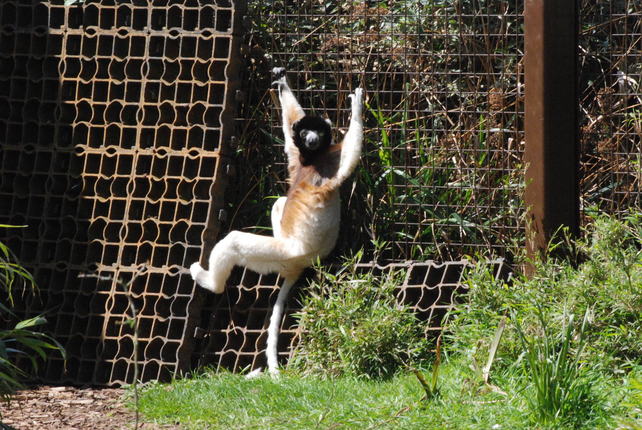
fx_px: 5892
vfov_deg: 4.2
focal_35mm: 330
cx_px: 321
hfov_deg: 6.2
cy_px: 215
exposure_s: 1/160
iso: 1600
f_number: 29
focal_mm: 220
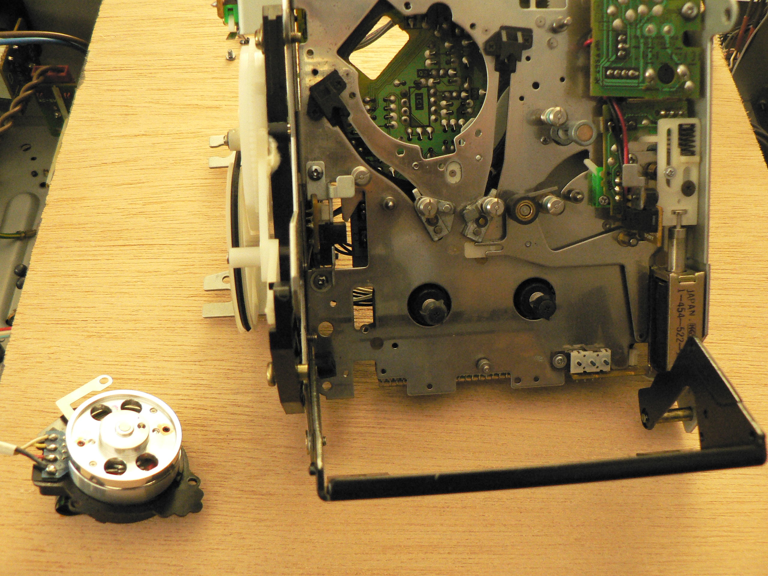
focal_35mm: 36
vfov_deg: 39.7
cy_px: 288
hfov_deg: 51.4
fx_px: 799
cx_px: 384
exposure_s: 1/40
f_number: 2.8
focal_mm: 6
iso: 400
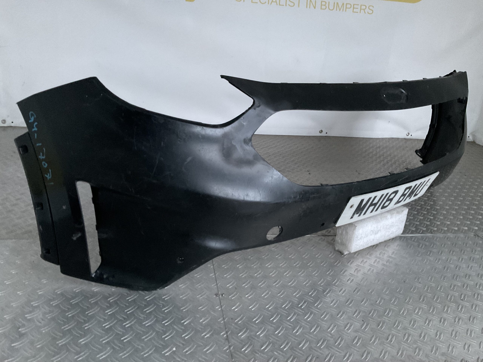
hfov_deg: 61.7
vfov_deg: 48.2
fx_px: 405
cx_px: 242
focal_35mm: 29
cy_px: 181
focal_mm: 3
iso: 500
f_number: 1.8
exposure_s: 1/25
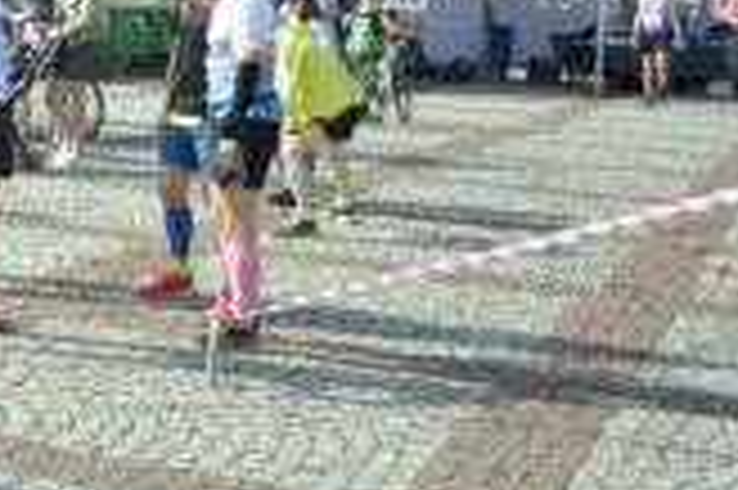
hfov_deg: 20.2
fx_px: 1864
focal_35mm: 91
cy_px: 0
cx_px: -256
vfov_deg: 14.7
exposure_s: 1/1600
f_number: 3.8
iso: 320
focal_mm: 22
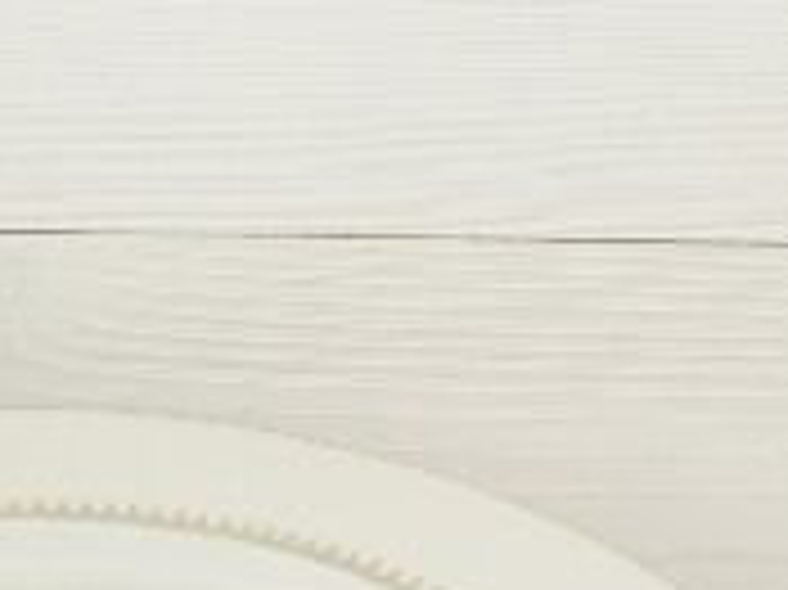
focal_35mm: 106
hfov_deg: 16.9
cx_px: -369
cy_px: 468
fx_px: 2411
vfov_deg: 13.9
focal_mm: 7.56
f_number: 3.2
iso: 64
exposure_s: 1/80
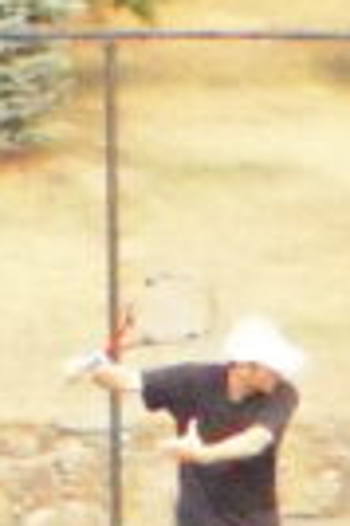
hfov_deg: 6.0
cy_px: 550
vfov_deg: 9.0
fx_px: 3319
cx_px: 429
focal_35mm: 227
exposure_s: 1/400
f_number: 6.6
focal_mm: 6.3
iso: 3200
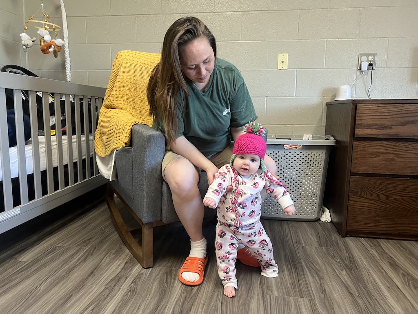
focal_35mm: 26
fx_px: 314
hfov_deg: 67.3
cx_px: 209
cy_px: 157
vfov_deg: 53.1
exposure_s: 1/60
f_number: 1.5
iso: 200
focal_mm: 5.7
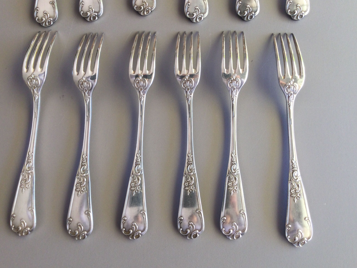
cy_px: 132
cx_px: 181
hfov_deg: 56.8
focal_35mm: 32
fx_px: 330
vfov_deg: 44.2
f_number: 2.4
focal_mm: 3.3
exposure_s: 1/50
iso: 32
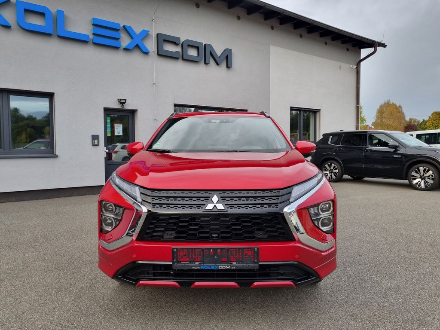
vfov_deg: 53.1
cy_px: 165
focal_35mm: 26
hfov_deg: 67.3
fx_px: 330
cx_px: 220
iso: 64
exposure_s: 1/100
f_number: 1.8
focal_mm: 5.4
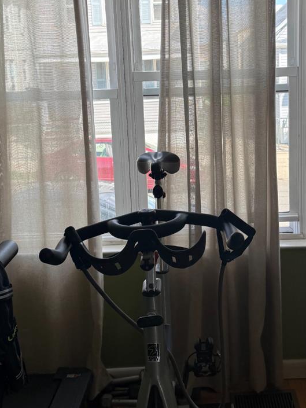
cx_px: 200
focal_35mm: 51
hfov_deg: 28.4
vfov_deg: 37.2
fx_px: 601
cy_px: 151
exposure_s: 1/470
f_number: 1.78
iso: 100
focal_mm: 6.76
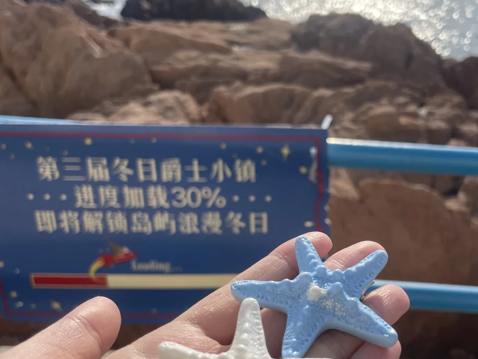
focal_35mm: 42
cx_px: 304
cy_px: 197
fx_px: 580
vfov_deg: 34.3
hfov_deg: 44.3
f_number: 1.6
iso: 32
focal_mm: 4.2
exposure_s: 1/5291
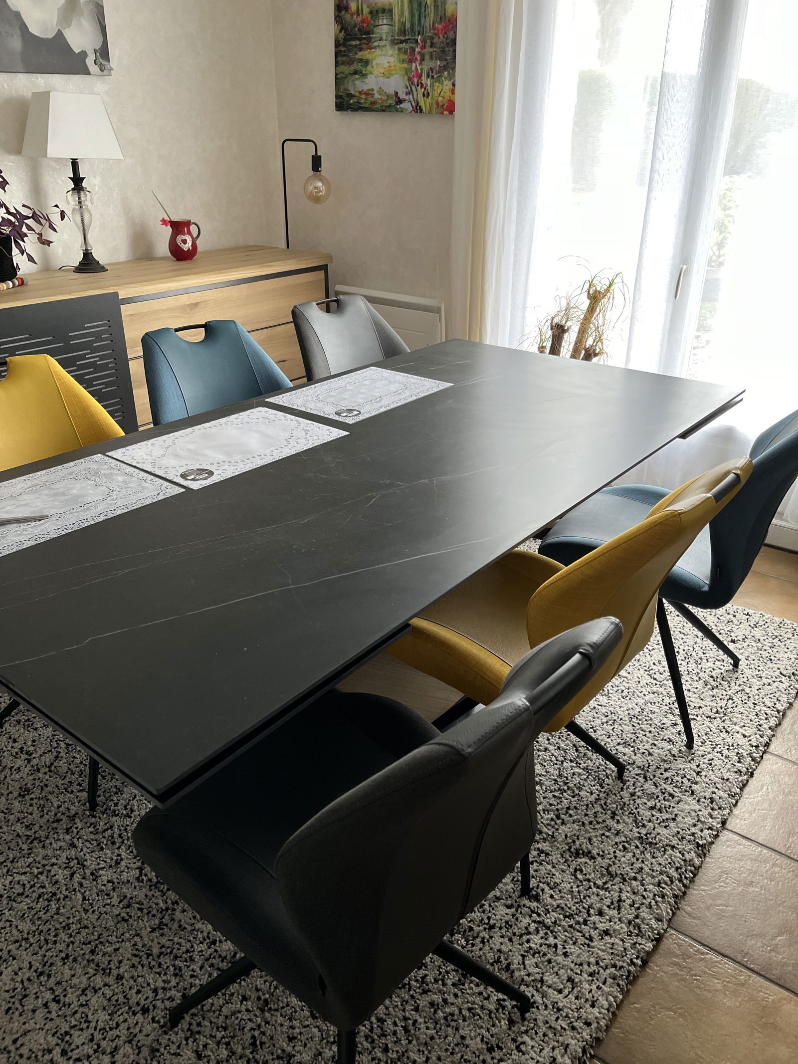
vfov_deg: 67.3
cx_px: 399
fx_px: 799
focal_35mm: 26
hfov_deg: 53.1
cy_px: 532
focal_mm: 5.1
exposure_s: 1/60
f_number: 1.6
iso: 200
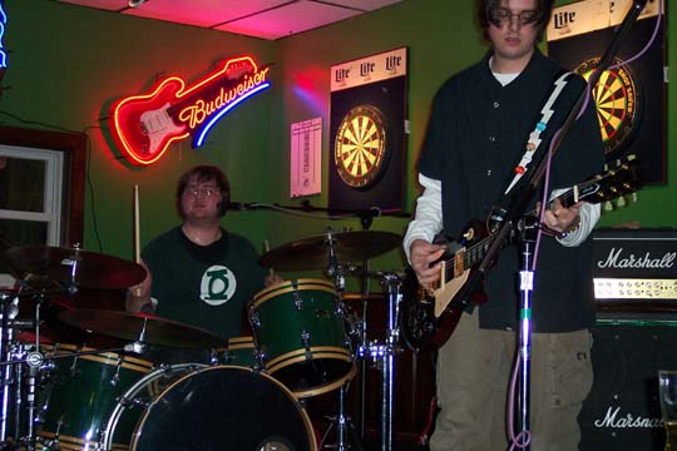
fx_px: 1185
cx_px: 338
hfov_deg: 31.9
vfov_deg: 21.6
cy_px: 226
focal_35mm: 63
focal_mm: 13.3
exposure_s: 1/45
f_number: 3.4
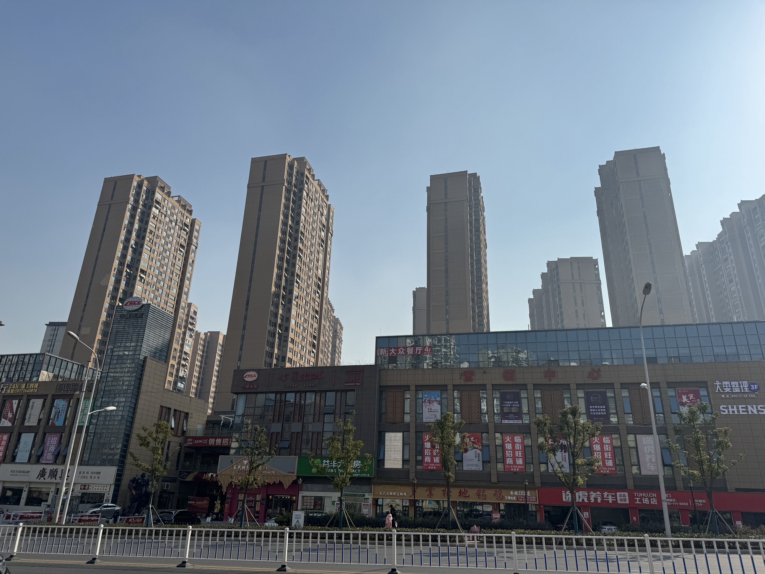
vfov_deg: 56.9
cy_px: 287
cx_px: 382
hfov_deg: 71.6
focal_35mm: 24
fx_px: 531
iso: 80
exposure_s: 1/12346
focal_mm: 6.86
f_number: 1.78
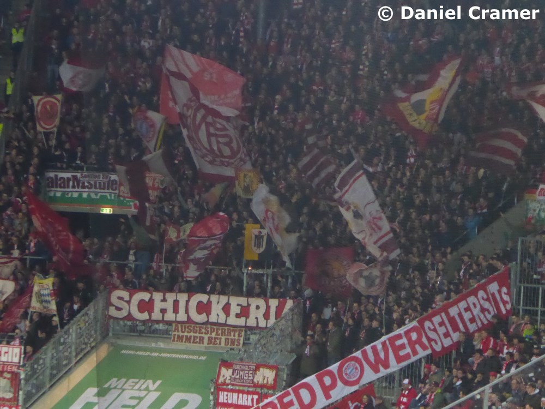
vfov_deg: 6.9
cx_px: 272
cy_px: 204
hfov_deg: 9.2
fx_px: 3369
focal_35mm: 214
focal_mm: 38.4
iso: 1600
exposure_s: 1/60
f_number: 5.6
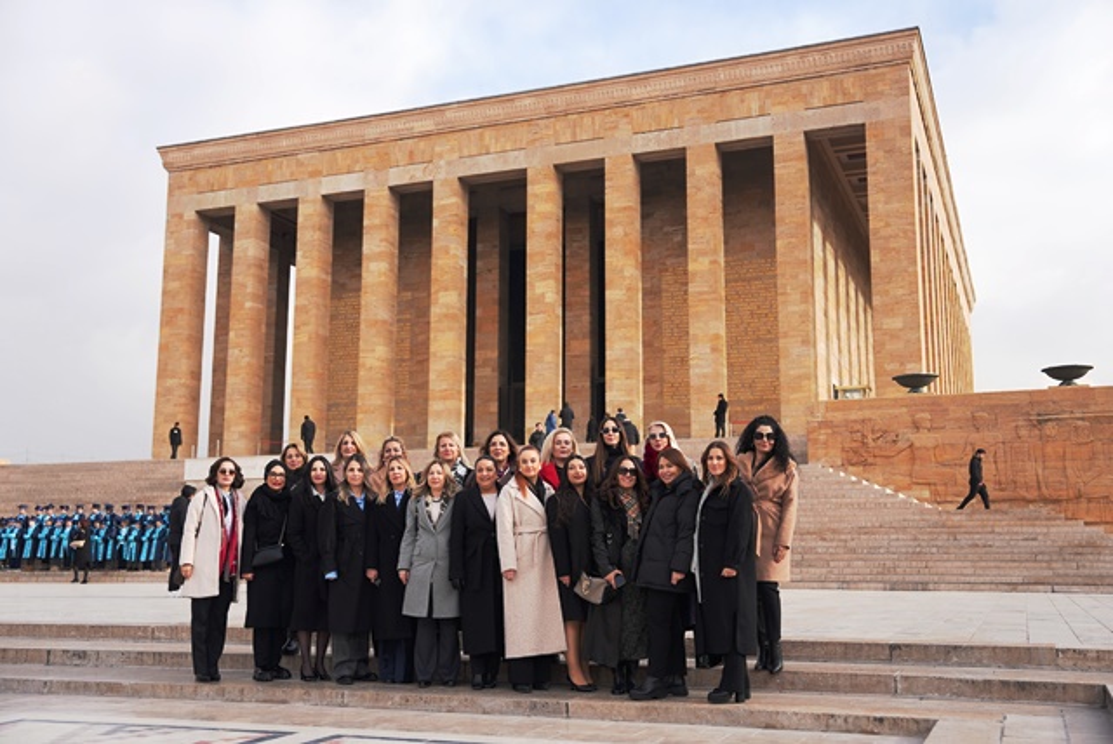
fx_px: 1145
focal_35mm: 37
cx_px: 556
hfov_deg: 51.8
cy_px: 372
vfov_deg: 36.0
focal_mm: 37
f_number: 2.8
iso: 100
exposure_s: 1/800
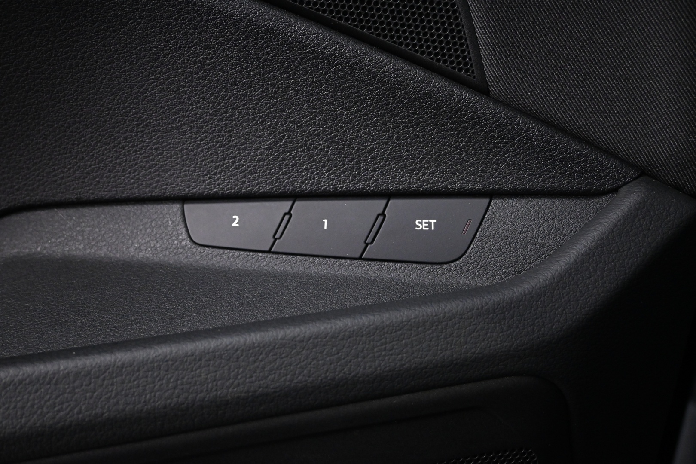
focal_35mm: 36
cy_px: 232
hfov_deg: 53.1
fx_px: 696
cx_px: 348
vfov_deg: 36.9
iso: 2500
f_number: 4.2
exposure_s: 1/13
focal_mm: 24
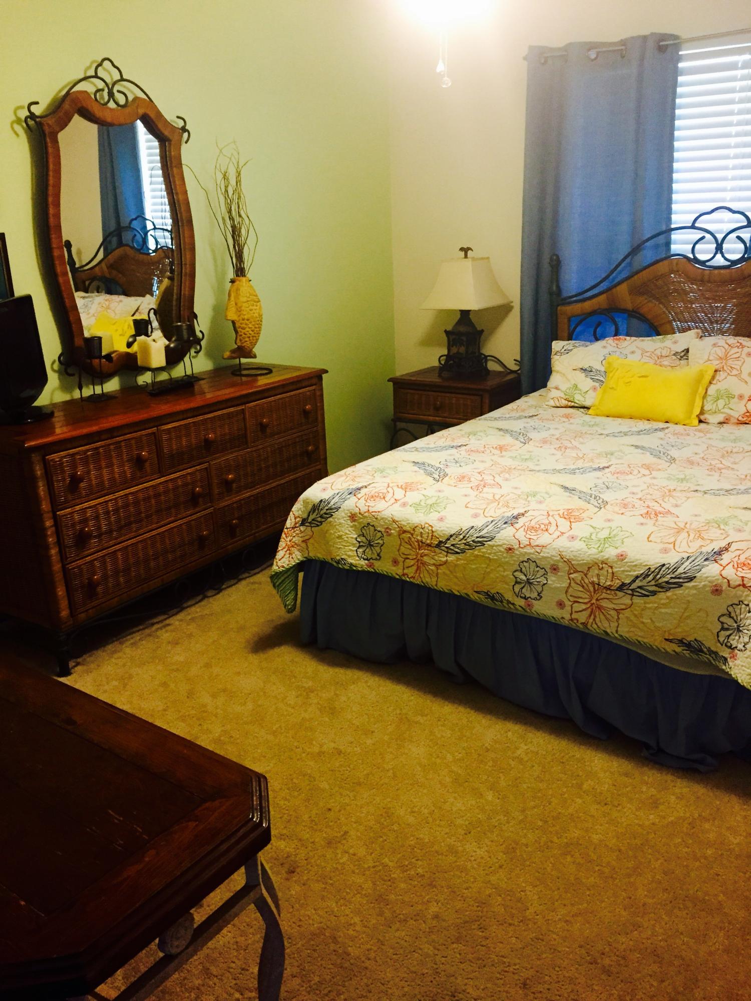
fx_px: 839
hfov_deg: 48.2
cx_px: 376
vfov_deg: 61.7
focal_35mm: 29
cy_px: 500
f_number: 2.2
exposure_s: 1/17
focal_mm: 4.15
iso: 250
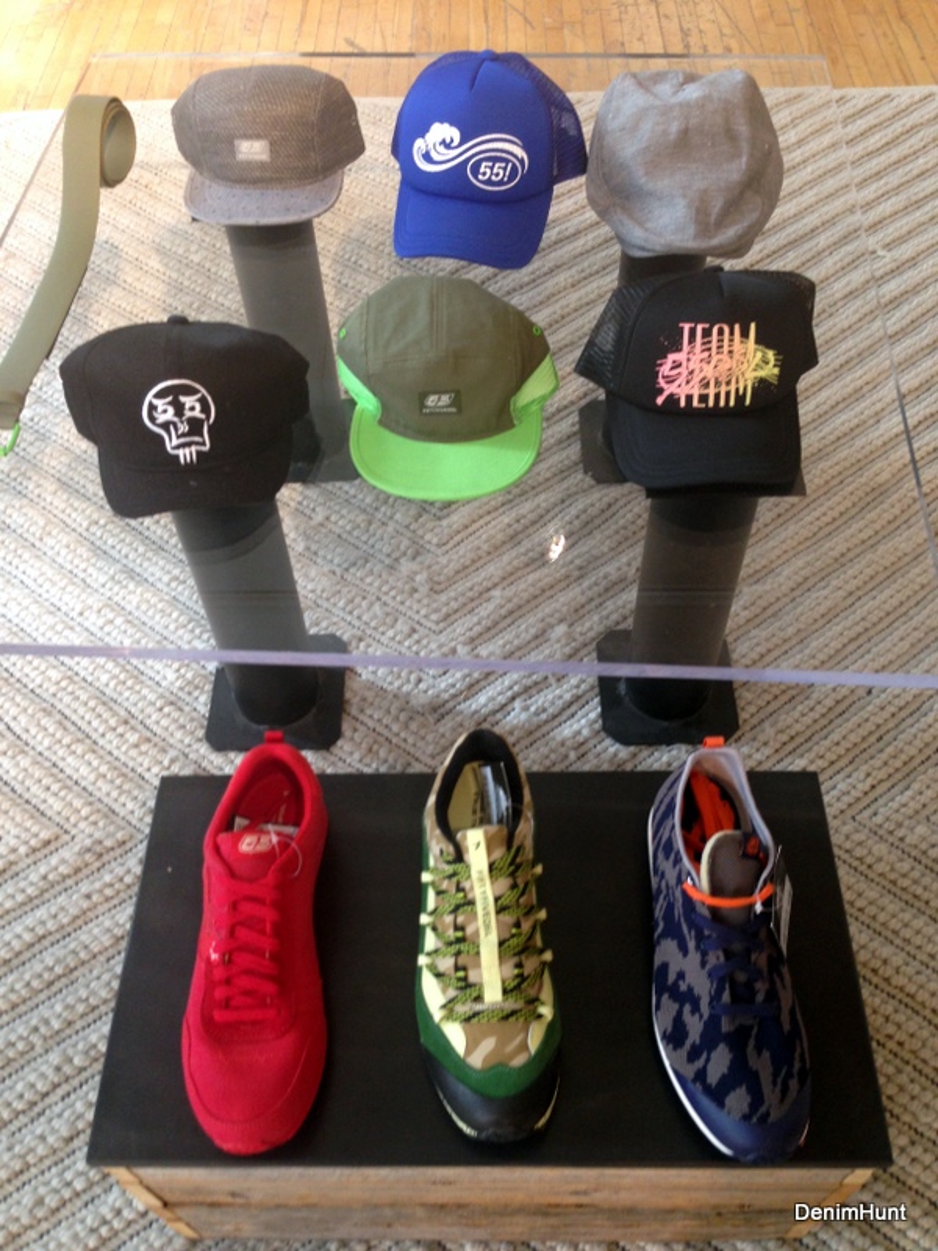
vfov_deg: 55.4
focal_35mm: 33
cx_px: 469
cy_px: 626
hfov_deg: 42.9
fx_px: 1192
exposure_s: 1/20
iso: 80
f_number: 2.4
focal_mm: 4.12
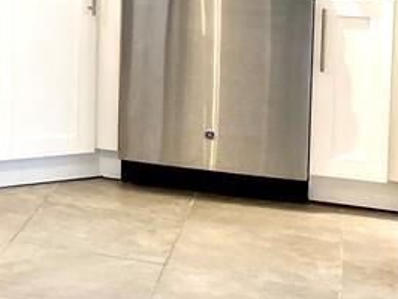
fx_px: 1151
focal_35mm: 100
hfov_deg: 16.7
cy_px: -55
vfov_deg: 14.4
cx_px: -292
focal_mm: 4.25
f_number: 1.8
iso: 100
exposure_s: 1/120
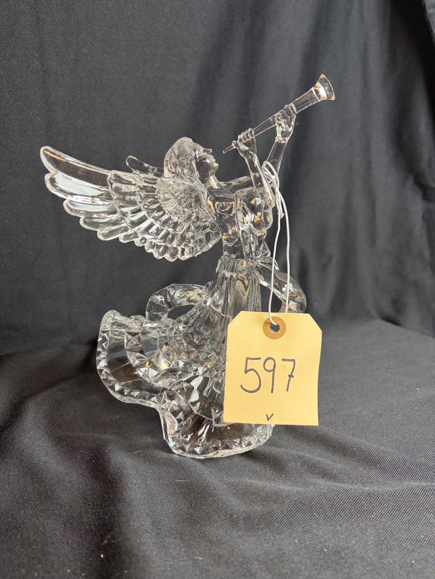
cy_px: 290
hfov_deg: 53.1
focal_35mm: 26
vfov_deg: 67.3
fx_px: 436
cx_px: 218
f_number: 1.6
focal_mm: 5.96
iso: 200
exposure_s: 1/60
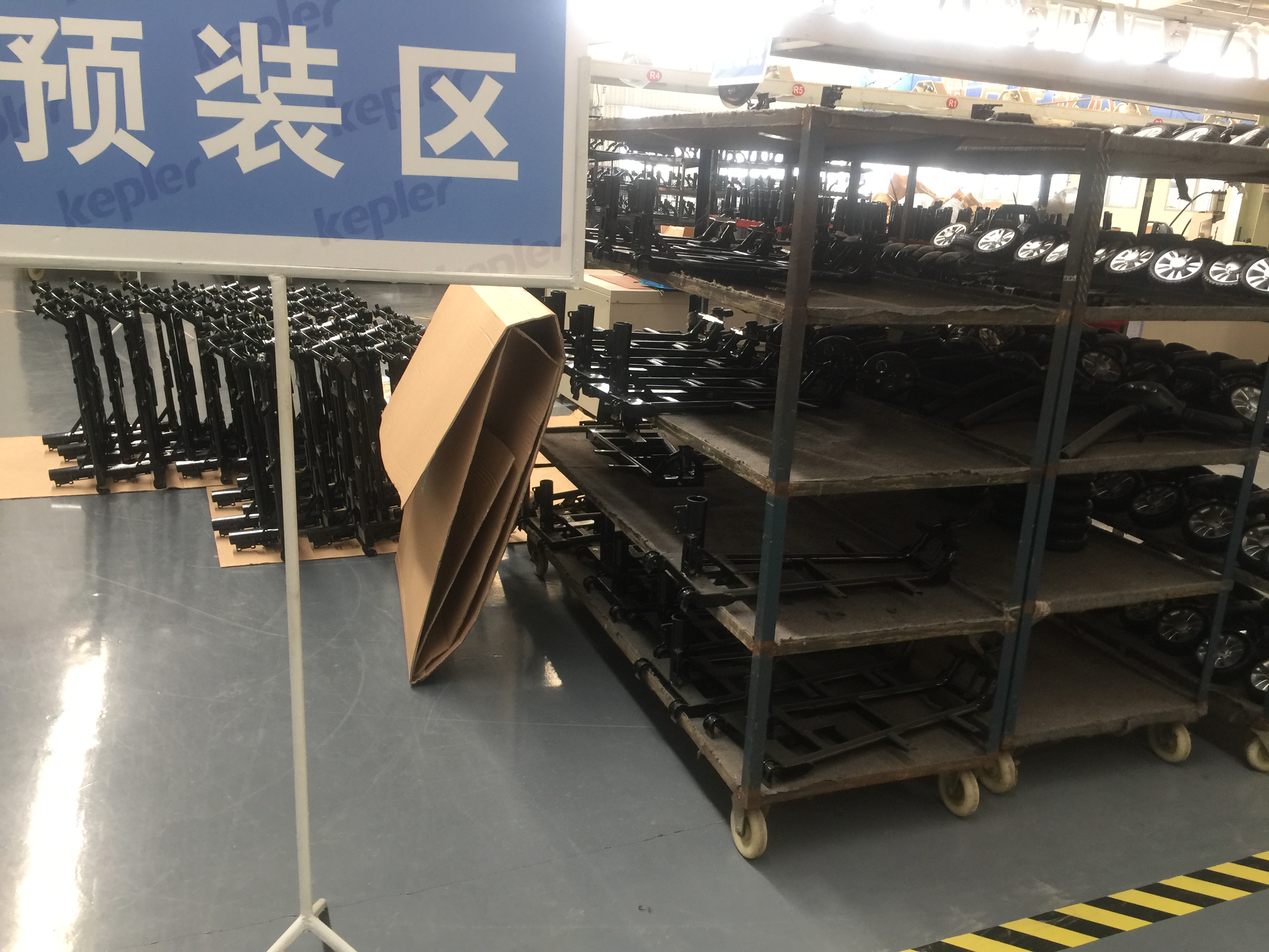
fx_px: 1063
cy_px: 476
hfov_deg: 61.7
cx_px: 634
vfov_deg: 48.2
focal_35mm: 29
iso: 50
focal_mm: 4.15
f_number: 2.2
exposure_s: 1/17
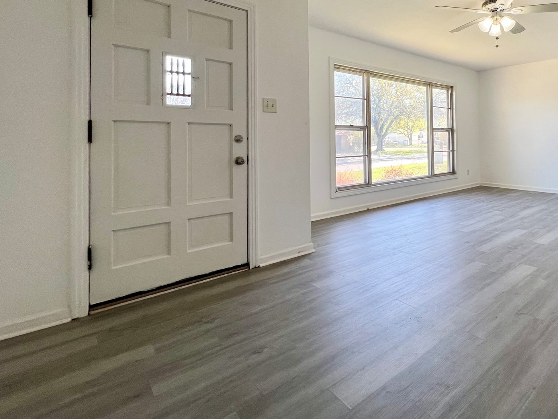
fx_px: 306
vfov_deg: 66.5
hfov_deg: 80.5
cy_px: 134
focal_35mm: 19
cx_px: 392
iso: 100
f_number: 1.8
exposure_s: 1/120
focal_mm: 1.57
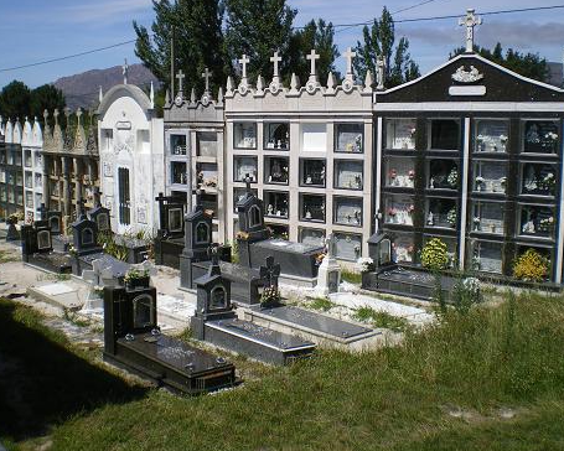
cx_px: 273
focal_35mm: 43
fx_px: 718
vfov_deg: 34.9
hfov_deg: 42.9
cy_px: 230
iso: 64
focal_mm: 6.3
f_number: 4.6
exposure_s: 1/640
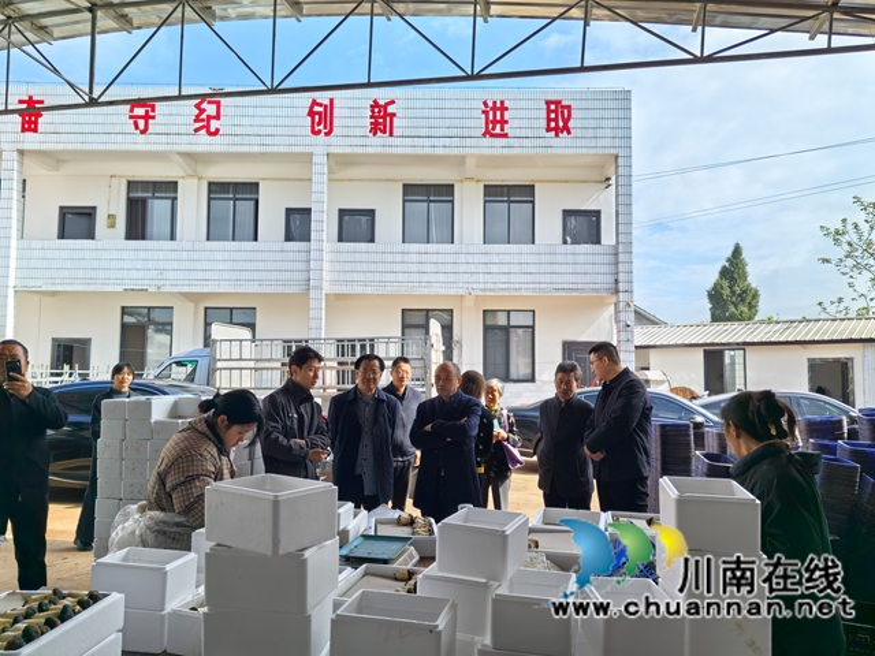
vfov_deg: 51.4
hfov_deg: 65.3
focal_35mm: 27
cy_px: 328
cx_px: 438
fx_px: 682
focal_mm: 5.52
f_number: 1.9
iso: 50
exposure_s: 1/1949
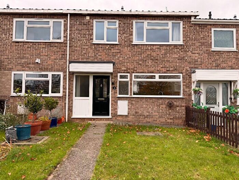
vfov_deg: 56.8
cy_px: 90
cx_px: 120
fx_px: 166
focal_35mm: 24
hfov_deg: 71.6
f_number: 1.78
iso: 64
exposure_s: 1/121
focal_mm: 6.76
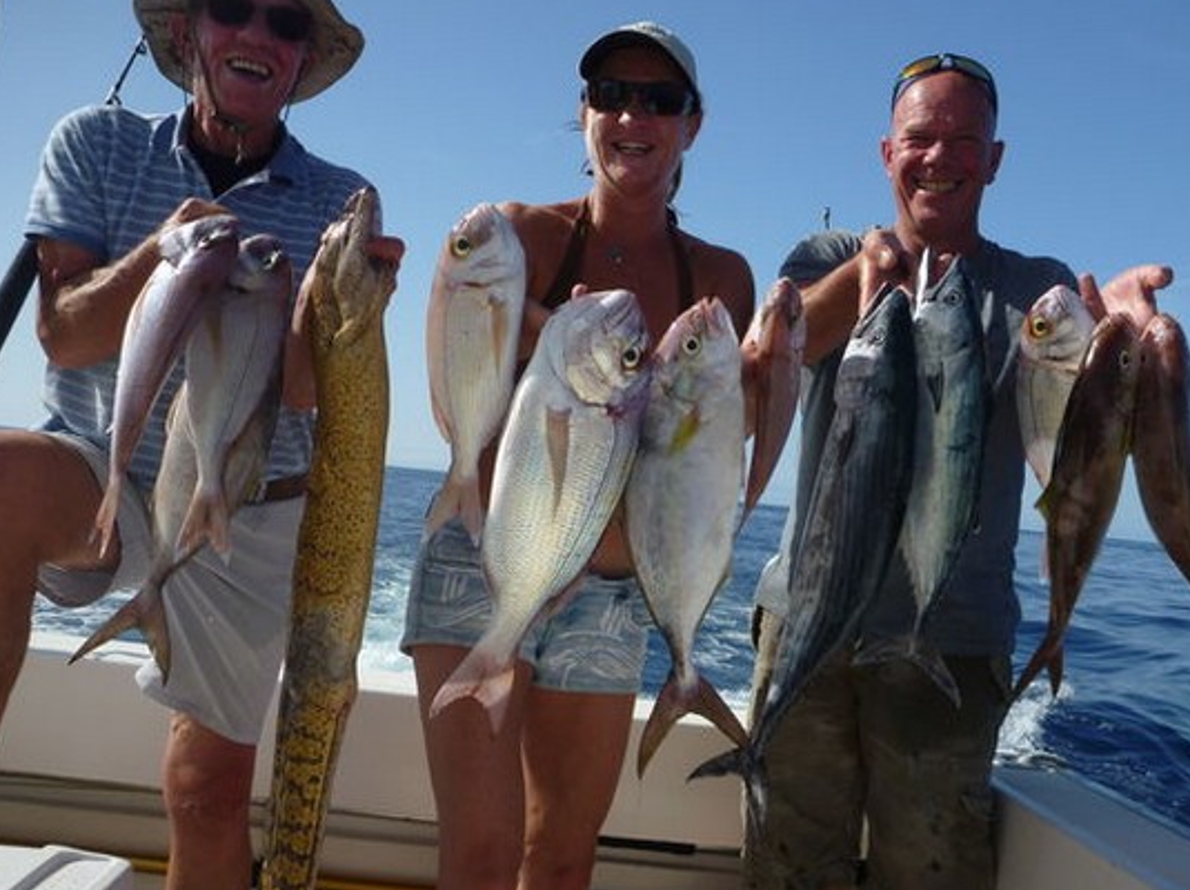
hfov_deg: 55.3
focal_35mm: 33
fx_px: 1133
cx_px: 654
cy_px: 427
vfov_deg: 42.9
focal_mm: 4.9
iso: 100
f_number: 3.3
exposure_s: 1/1000
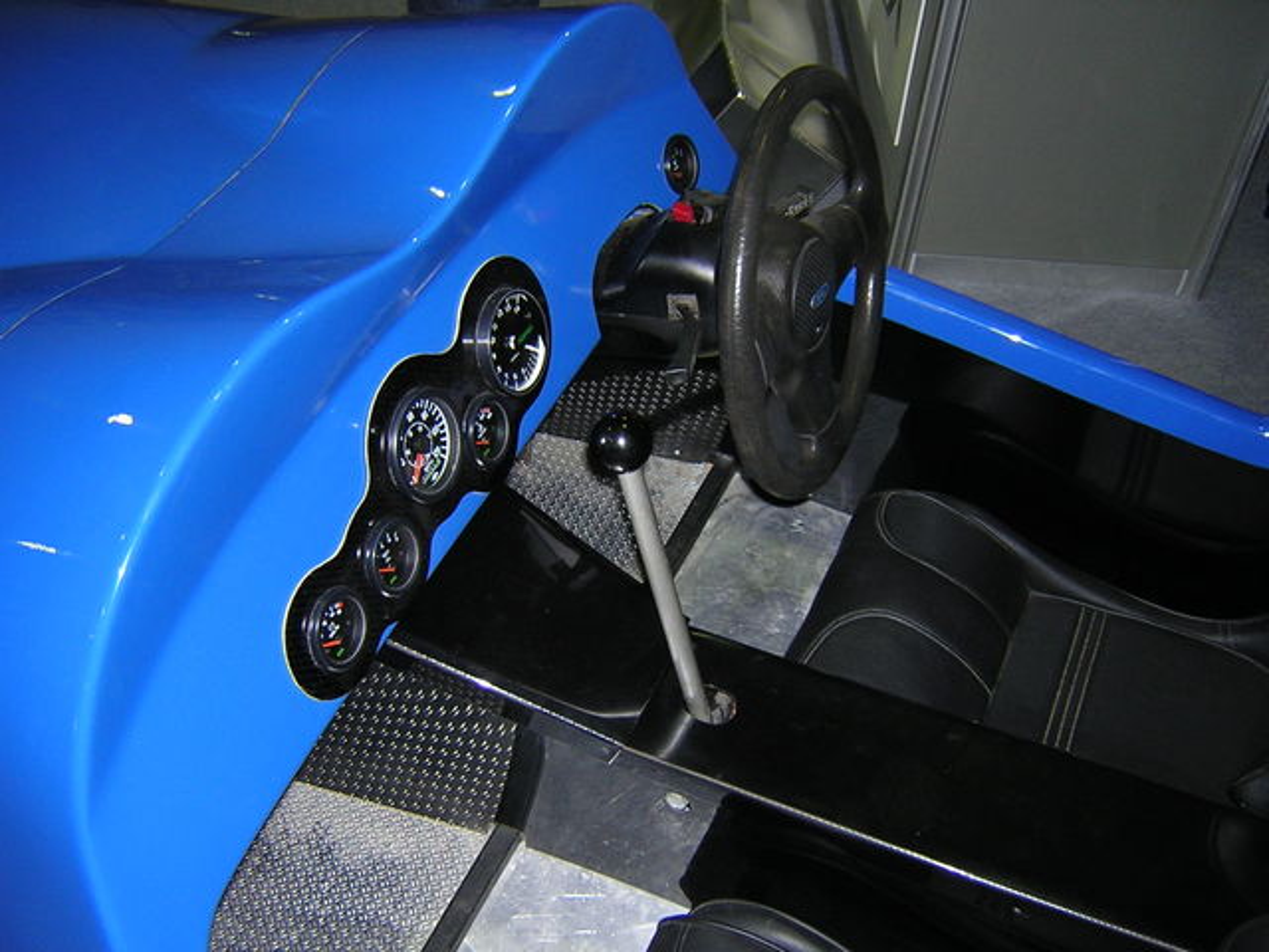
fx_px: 1320
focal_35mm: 36
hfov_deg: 51.4
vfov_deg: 39.7
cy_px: 476
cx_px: 634
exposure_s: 1/60.1
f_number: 2.6
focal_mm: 4.7
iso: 173
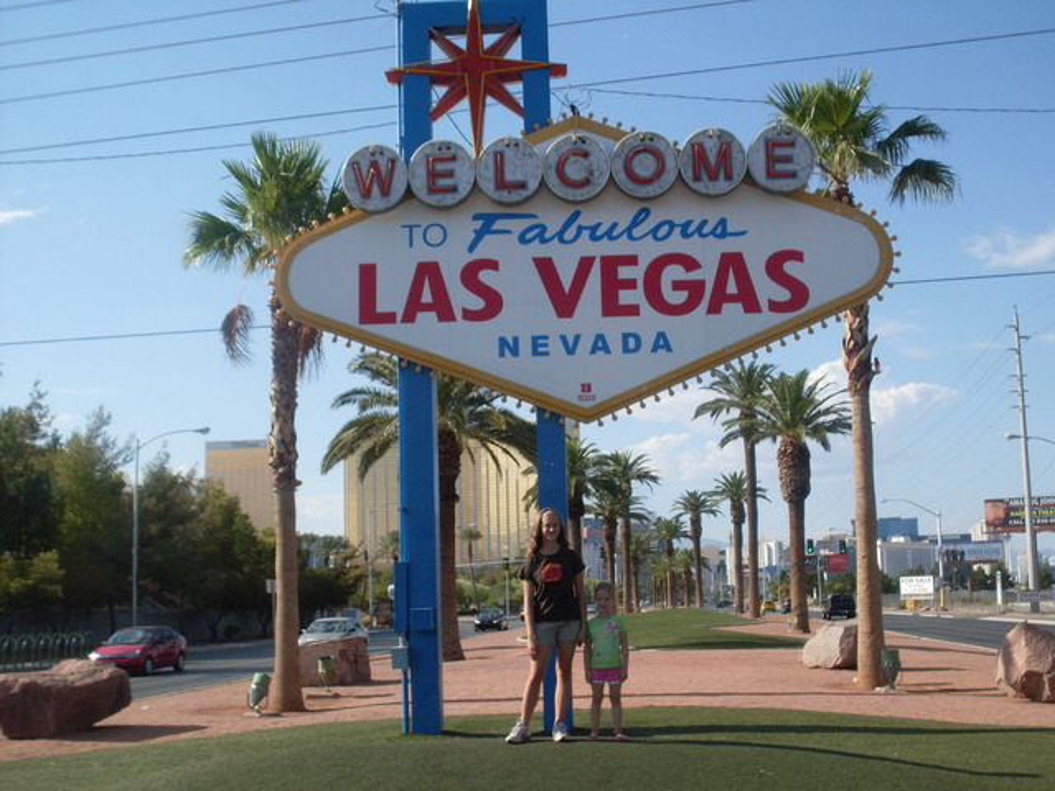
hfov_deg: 38.9
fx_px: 1493
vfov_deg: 29.7
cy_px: 396
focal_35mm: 49
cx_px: 528
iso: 80
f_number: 9.1
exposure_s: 1/180
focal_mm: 8.1
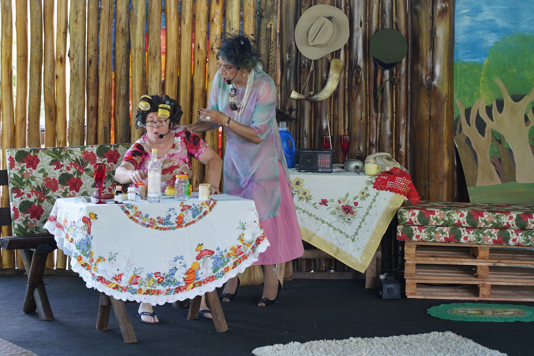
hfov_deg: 19.5
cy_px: 178
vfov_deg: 13.0
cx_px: 267
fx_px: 1557
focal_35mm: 105
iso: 1250
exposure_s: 1/160
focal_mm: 105
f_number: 4
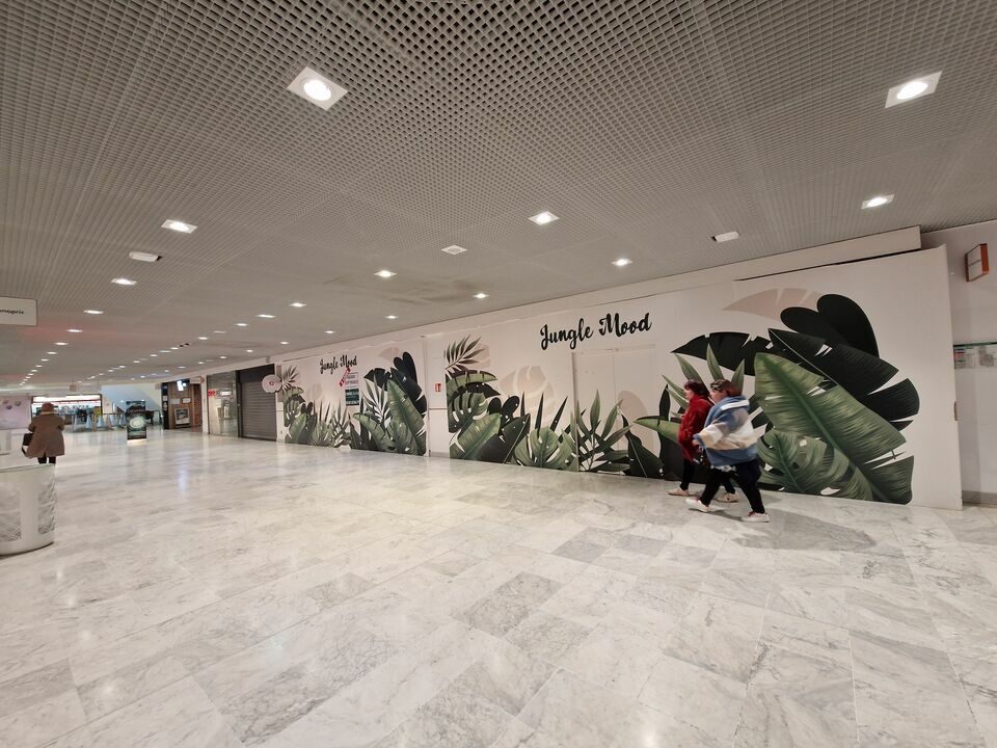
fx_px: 374
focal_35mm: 13
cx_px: 498
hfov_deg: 106.2
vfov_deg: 89.9
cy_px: 374
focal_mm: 2.2
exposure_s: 1/50
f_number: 2.2
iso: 200
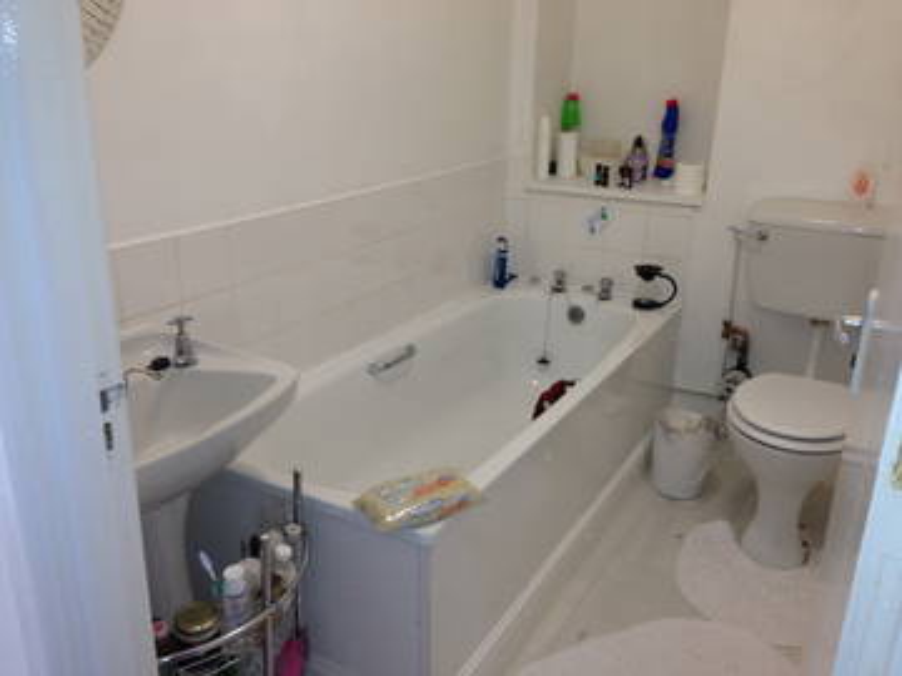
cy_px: 338
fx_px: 860
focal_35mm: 33
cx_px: 451
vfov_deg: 42.9
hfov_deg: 55.4
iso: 50
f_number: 2.4
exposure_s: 1/24
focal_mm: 4.13
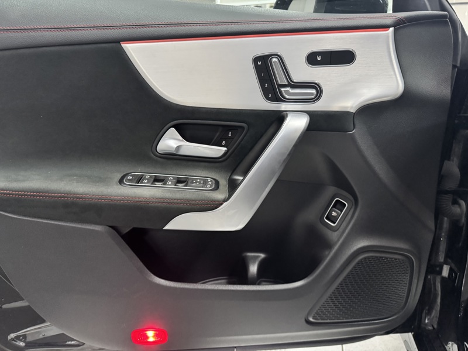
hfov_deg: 71.6
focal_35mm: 24
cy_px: 176
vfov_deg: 56.8
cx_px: 234
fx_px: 324
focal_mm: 6.76
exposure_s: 1/50
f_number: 1.78
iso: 800
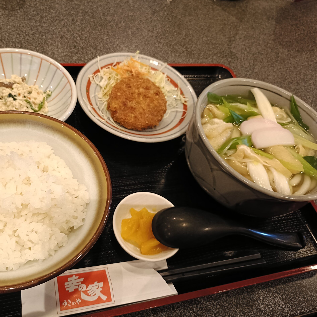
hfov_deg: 53.4
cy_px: 160
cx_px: 118
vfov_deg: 54.0
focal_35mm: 30
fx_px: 311
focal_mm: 4.7
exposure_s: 1/33.3
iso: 1250
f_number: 1.7
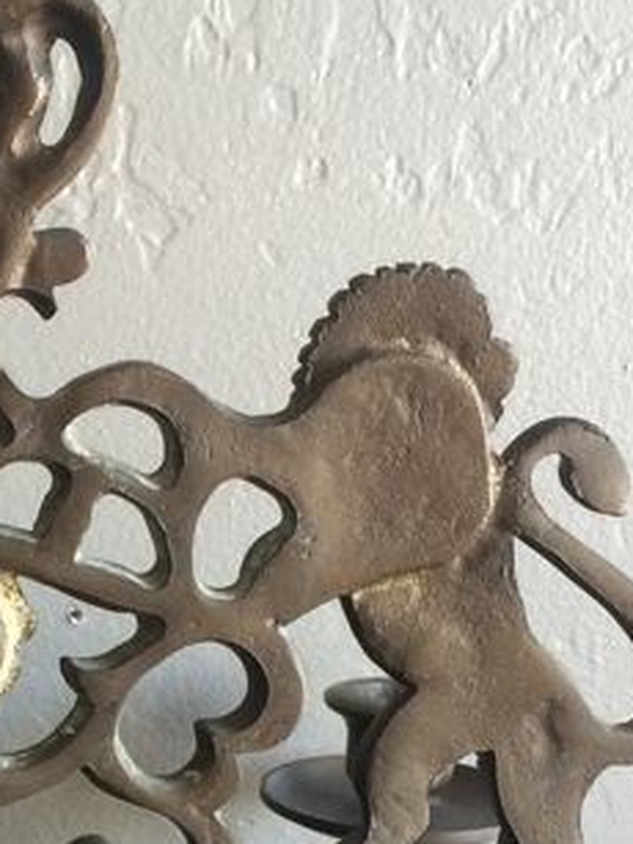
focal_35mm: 88
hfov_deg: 16.3
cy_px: 741
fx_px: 2147
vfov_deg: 21.8
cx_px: -50
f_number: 2.2
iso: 64
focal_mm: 4.12
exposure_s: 1/30
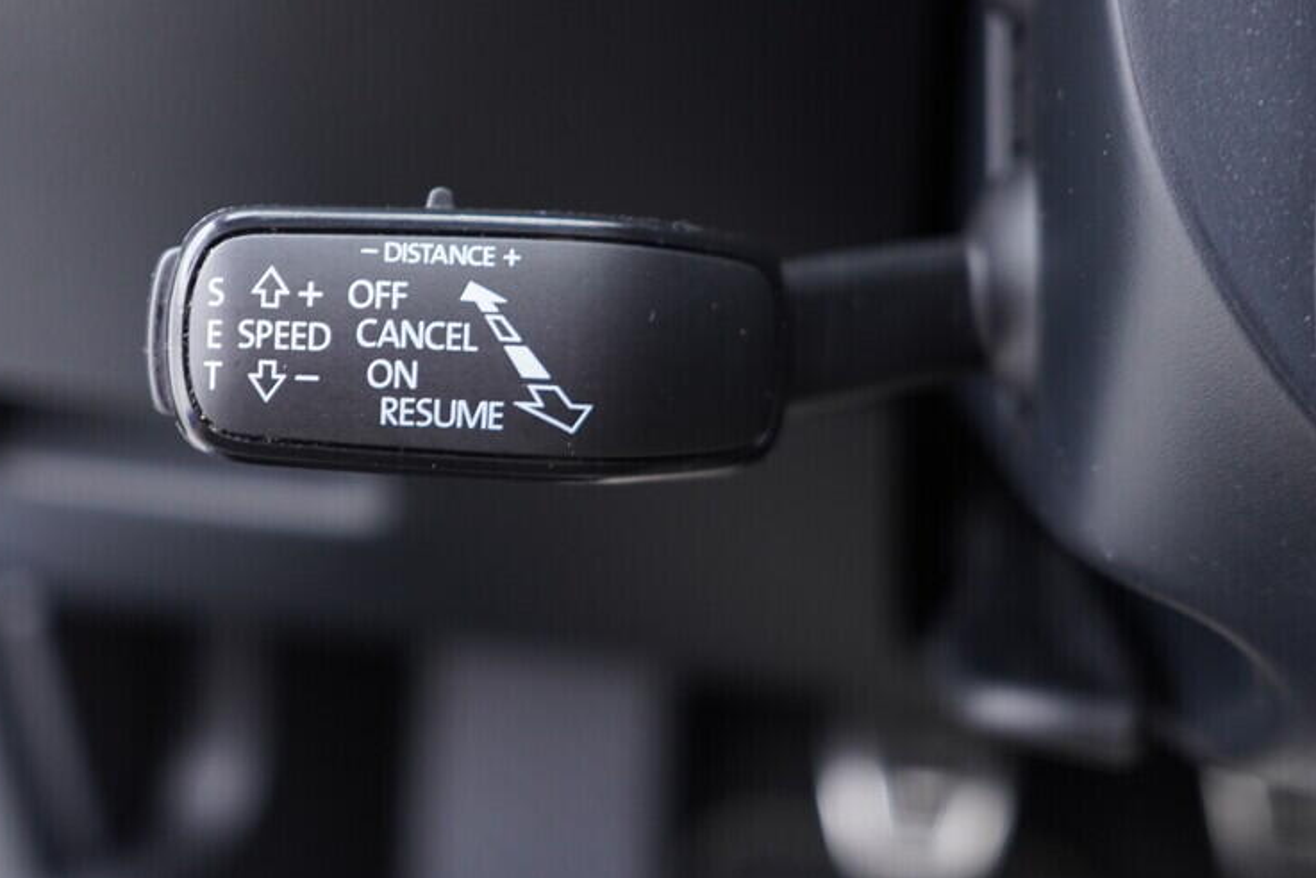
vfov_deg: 27.0
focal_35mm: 50
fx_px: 1828
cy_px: 352
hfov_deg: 39.3
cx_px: 489
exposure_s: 1/40
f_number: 2.8
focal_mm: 24
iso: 500
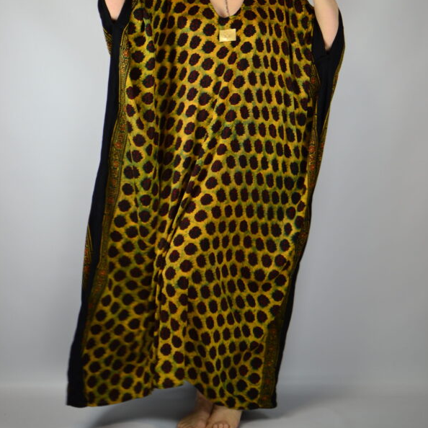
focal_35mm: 68
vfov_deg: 25.4
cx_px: 215
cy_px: 154
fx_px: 946
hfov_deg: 25.5
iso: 100
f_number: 1.8
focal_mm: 35
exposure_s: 1/80
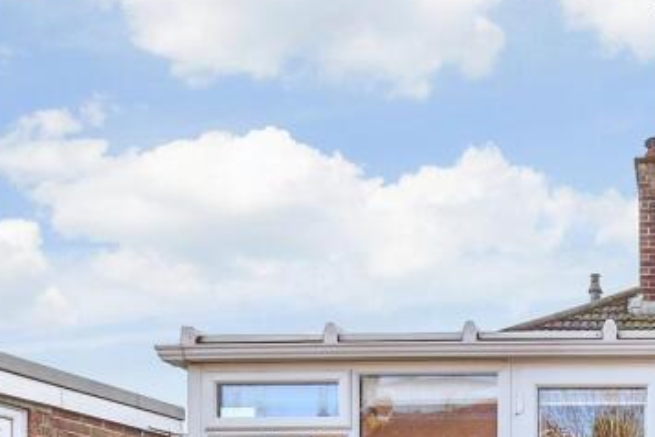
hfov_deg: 40.2
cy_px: 599
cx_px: 648
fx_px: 782
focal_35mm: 43
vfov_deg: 25.7
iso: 320
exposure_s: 1/250
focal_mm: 10
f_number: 8
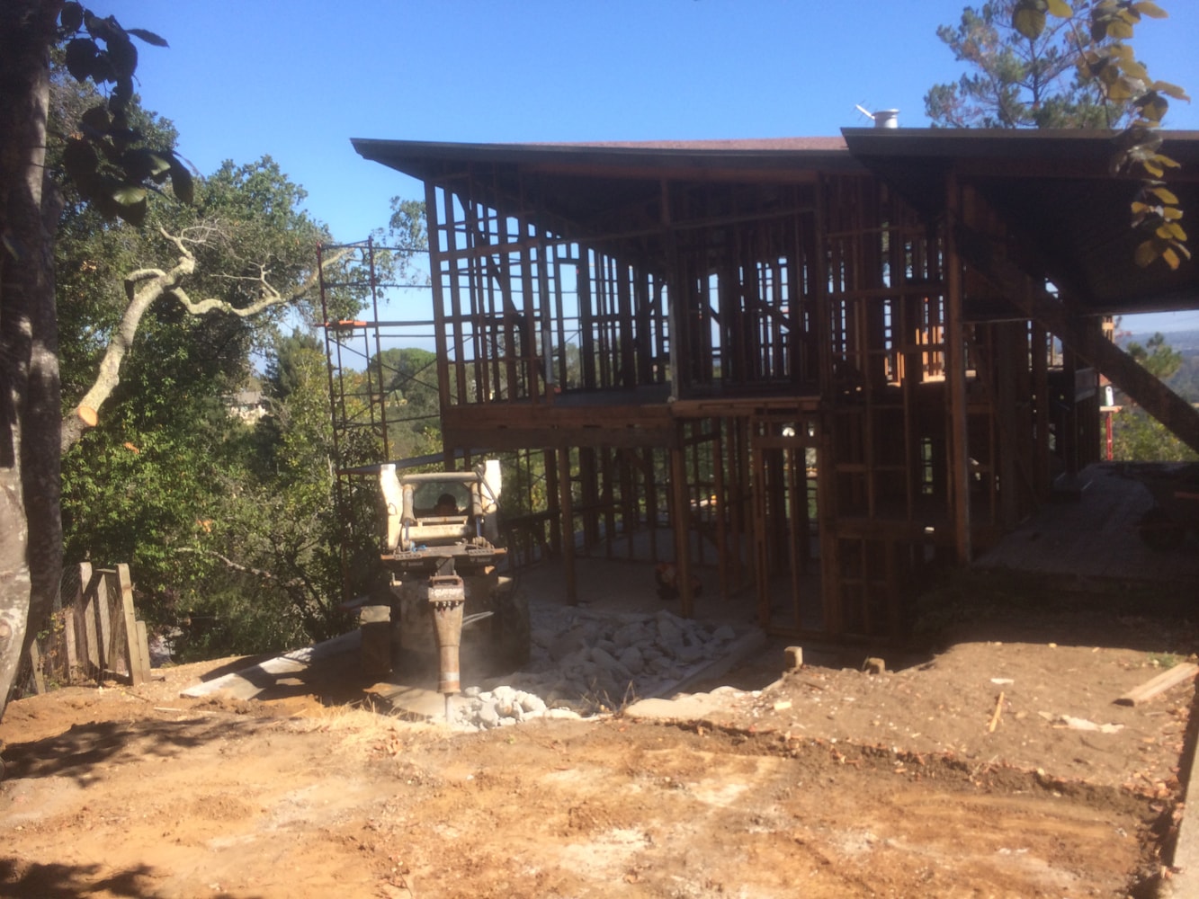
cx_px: 600
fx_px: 1039
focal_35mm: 30
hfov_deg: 60.0
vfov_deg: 46.8
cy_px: 450
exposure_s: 1/933
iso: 32
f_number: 2.2
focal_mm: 4.12
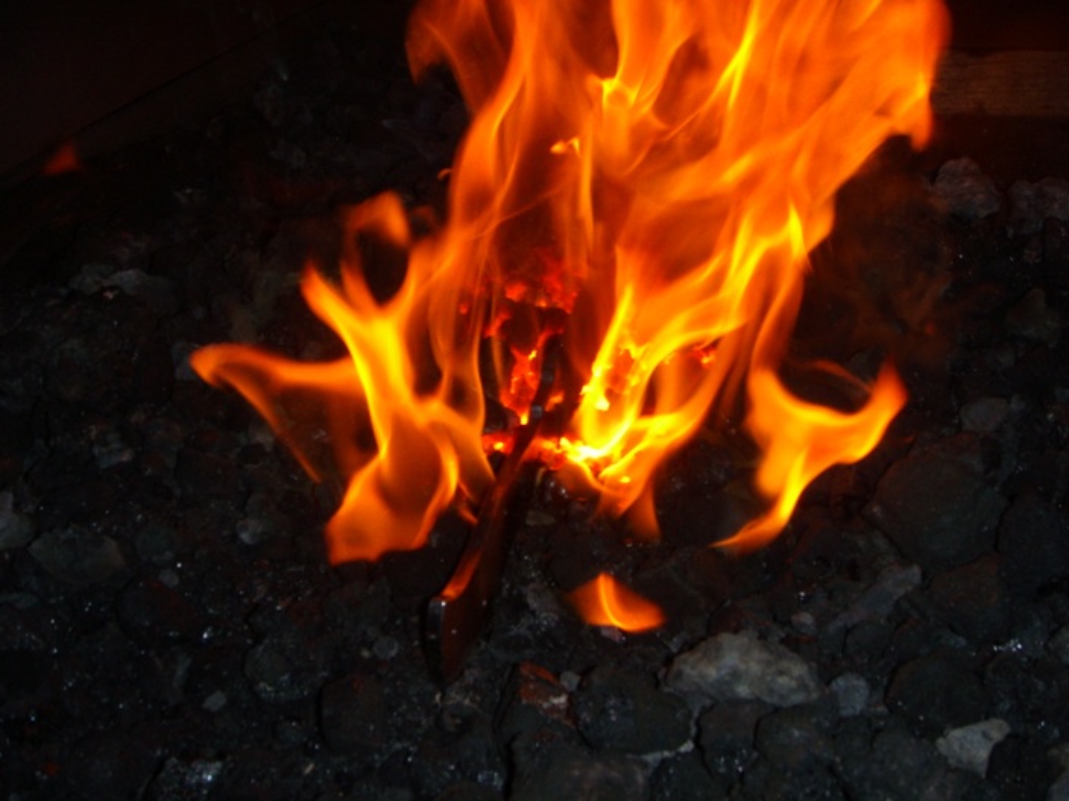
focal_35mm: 38
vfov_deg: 37.7
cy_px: 400
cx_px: 534
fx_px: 1174
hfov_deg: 49.0
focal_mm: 6.4
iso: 64
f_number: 5.7
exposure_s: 1/120
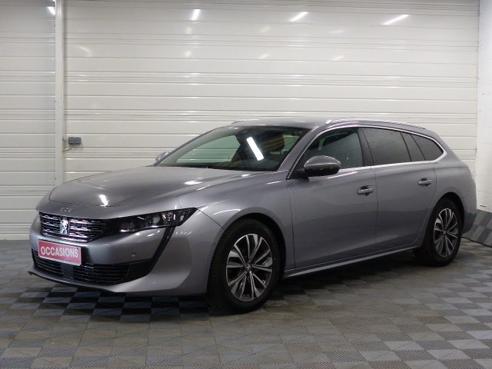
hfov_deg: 36.2
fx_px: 753
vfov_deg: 27.5
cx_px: 246
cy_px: 184
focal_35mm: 53
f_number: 2.8
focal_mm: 9.1
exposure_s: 1/60
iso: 250
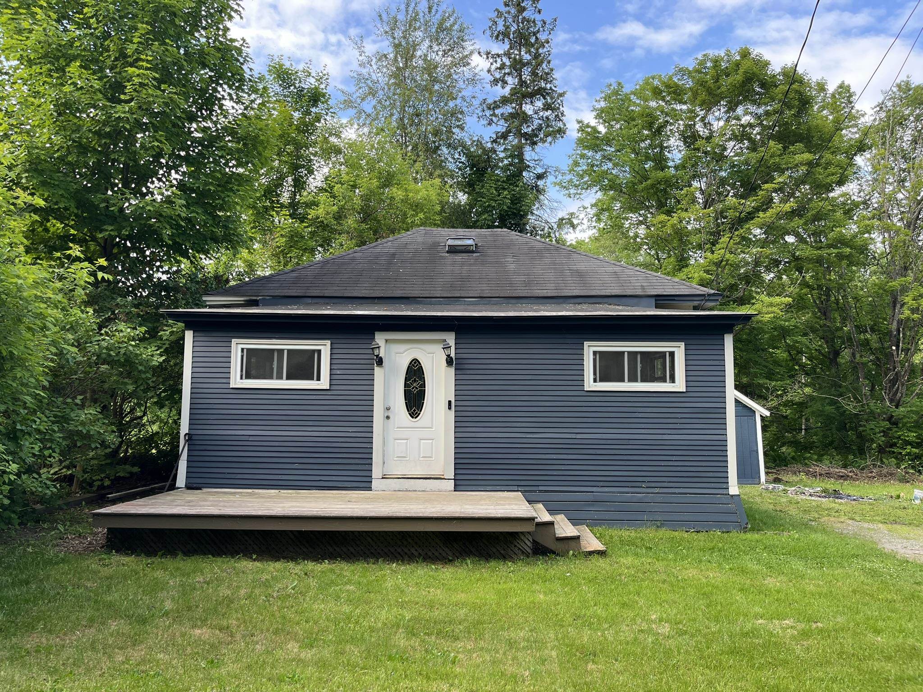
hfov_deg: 67.3
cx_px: 462
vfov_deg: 53.1
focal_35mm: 26
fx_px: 693
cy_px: 346
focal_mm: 5.1
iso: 50
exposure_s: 1/315
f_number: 1.6
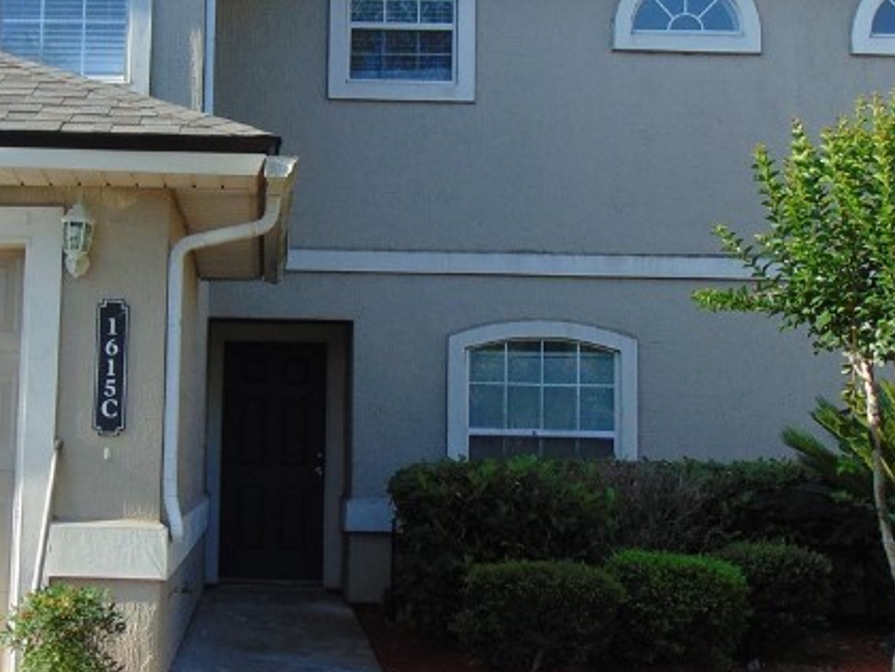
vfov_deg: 24.0
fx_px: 1577
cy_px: 271
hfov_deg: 31.0
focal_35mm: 61
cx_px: 196
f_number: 3
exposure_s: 1/500
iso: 80
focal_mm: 4.5
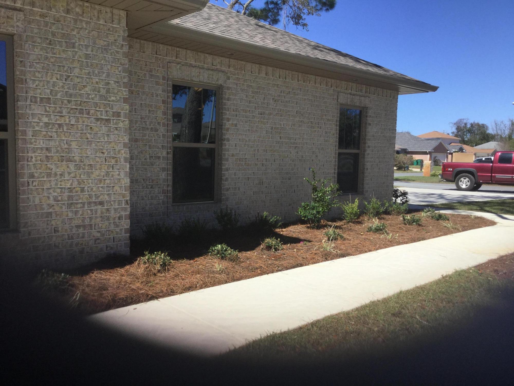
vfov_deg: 45.4
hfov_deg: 58.4
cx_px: 257
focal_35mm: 31
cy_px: 193
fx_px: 460
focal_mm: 3.3
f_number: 2.4
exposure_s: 1/1431
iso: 25
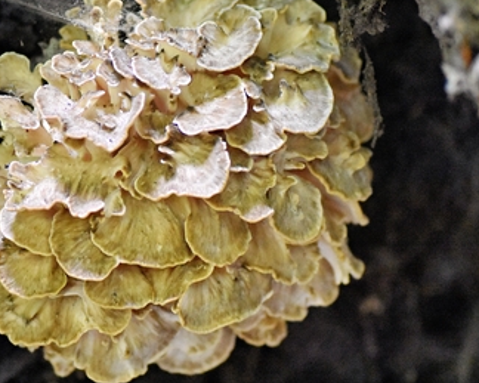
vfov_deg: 8.6
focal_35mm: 180
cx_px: 203
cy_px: 193
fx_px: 2551
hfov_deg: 10.7
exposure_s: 1/200
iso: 12800
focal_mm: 90
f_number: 3.2
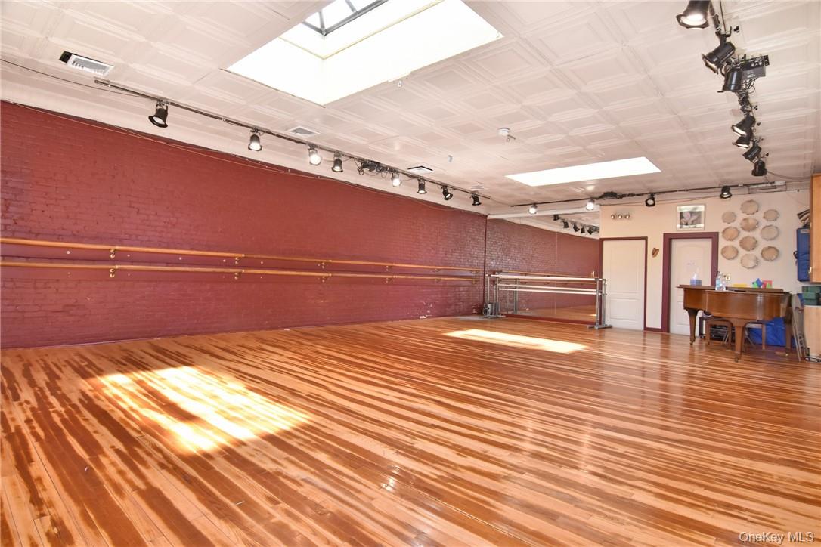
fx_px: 410
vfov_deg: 67.4
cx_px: 410
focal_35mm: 18
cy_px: 274
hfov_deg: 90.0
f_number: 11
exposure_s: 1/40
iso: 640
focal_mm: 12
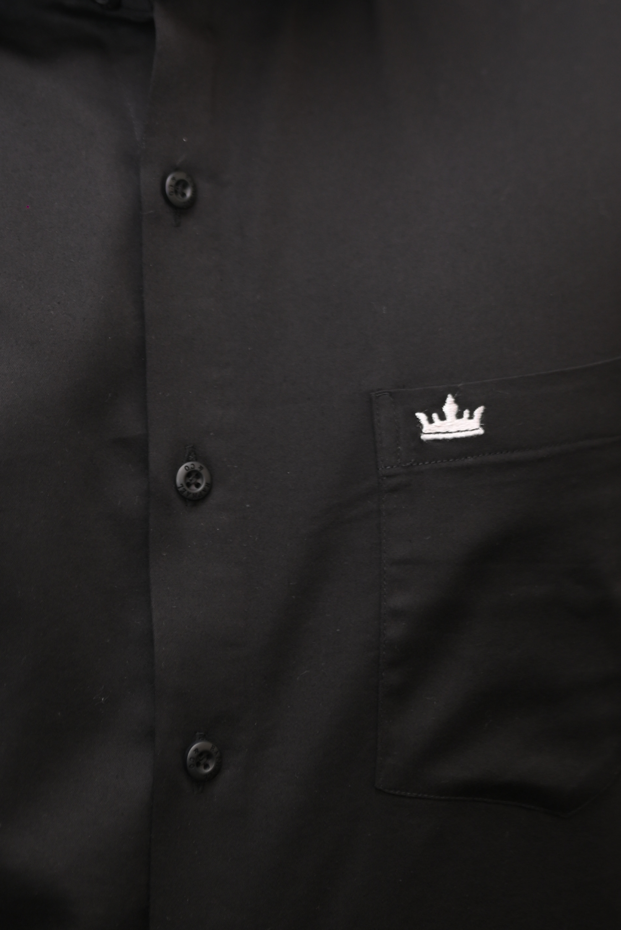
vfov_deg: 39.6
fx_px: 1292
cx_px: 310
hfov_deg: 27.0
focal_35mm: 50
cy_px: 465
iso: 160
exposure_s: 1/200
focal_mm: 50
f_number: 2
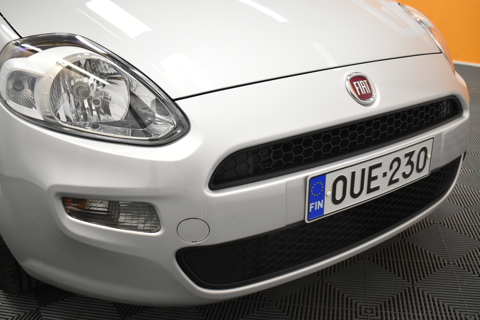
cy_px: 160
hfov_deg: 53.1
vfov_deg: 36.9
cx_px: 240
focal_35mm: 36
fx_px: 480
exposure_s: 1/40
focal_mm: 24
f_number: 3.8
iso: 1600
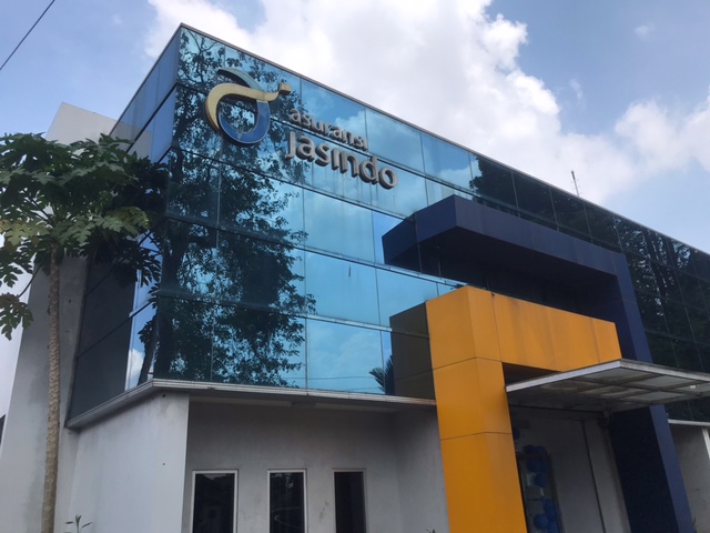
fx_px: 574
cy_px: 266
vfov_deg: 49.7
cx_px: 355
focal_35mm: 28
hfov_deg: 63.4
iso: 20
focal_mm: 3.99
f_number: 1.8
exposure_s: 1/2179
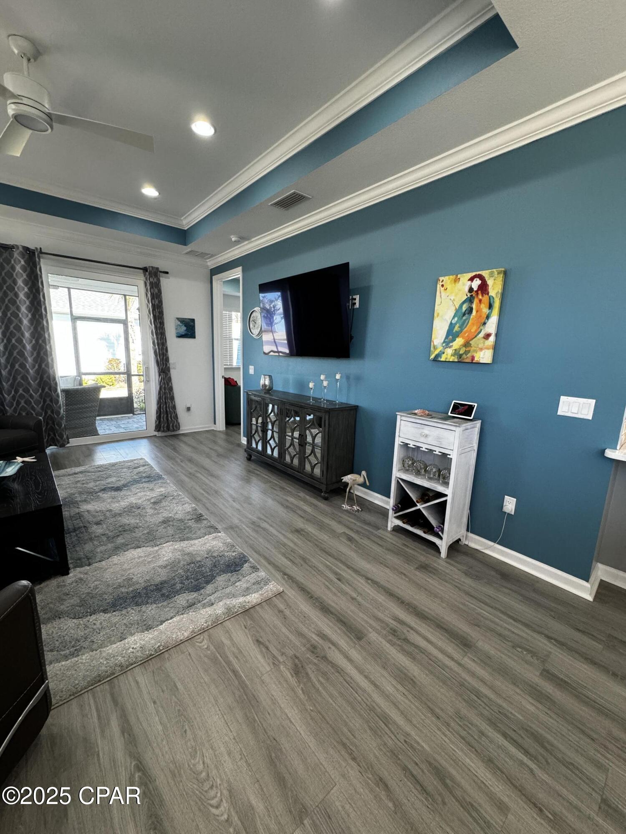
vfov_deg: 102.1
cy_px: 417
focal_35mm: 14
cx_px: 313
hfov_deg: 85.7
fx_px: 338
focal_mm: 2.22
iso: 250
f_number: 2.2
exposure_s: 1/120
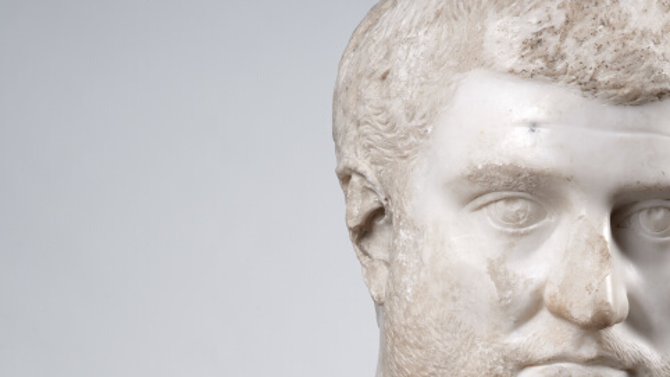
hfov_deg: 11.3
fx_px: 3375
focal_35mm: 190
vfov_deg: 6.2
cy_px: 762
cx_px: 439
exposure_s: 1/125
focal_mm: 80
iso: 200
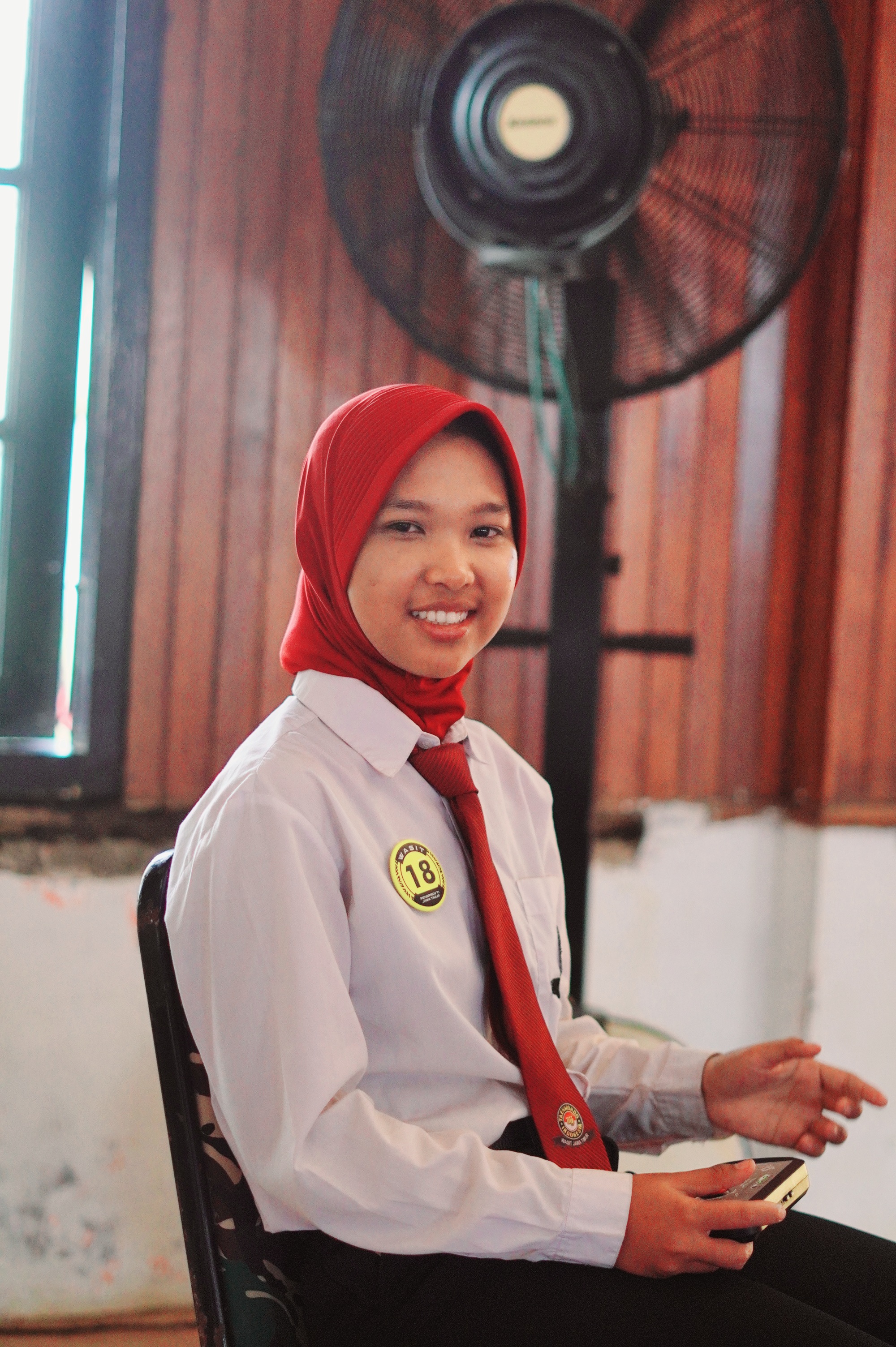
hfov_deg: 18.1
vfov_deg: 27.0
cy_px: 674
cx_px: 448
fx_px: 2805
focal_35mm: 75
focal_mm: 50
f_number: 1.8
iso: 640
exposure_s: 1/400
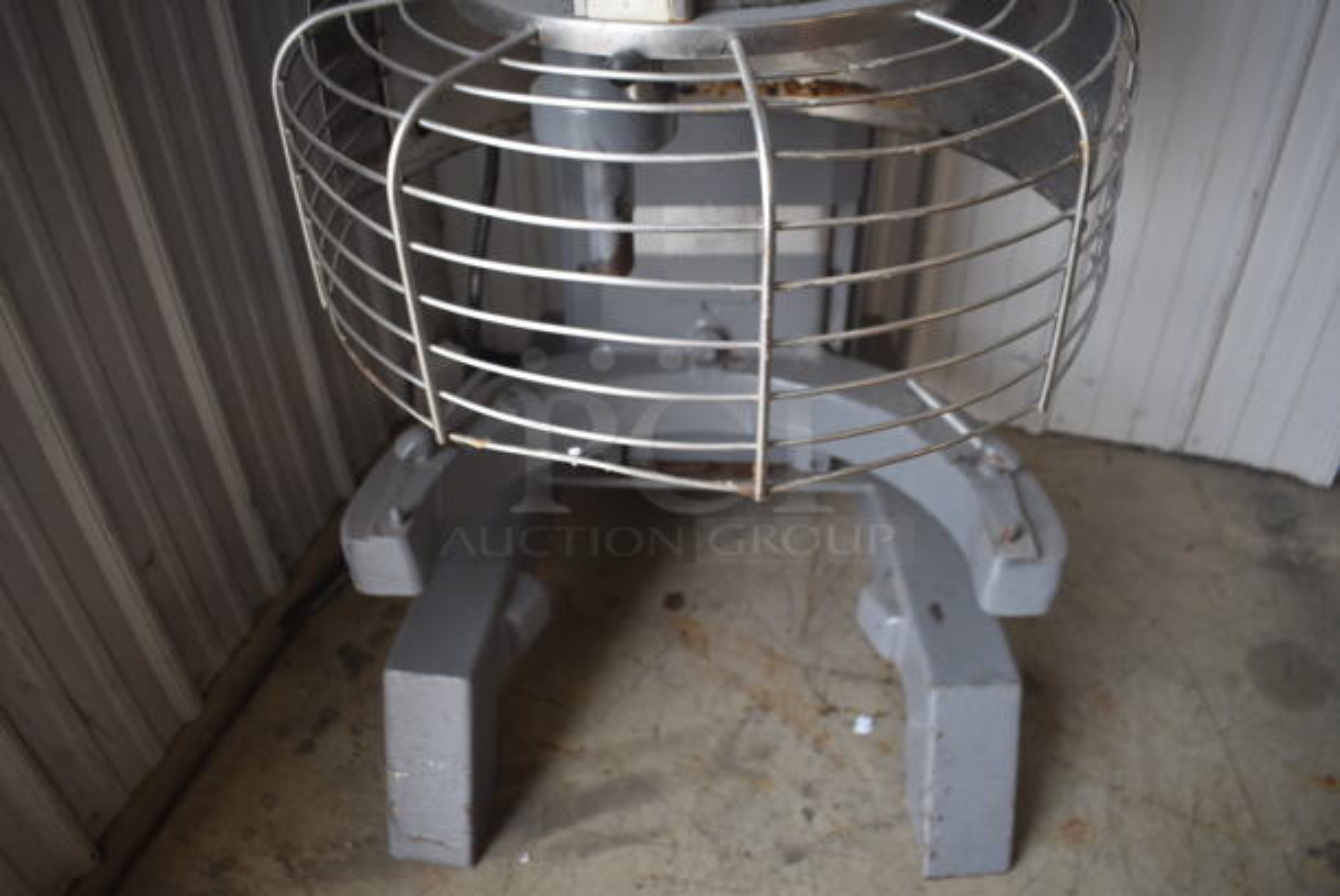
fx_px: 1006
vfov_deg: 48.0
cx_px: 670
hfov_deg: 67.3
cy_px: 448
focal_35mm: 27
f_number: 3.5
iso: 160
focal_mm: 18
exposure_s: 1/30
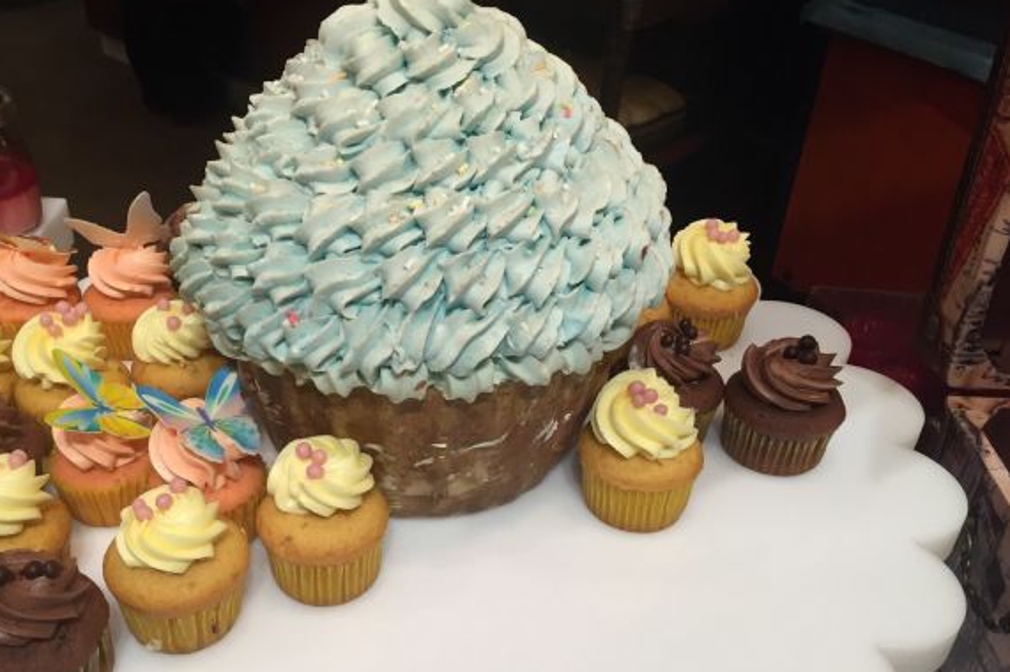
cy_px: 418
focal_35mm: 37
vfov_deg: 35.7
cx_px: 400
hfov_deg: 51.5
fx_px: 1037
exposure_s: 1/30
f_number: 2.2
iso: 40
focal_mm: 4.15
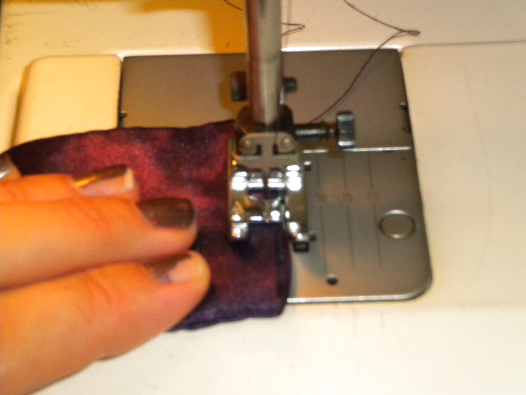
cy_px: 198
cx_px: 263
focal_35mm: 105
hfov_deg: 18.7
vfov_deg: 14.1
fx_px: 1596
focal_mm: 18.9
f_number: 8.5
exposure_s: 1/60
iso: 400
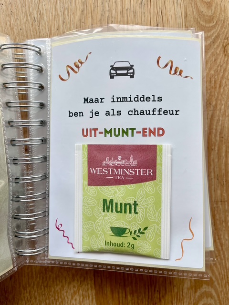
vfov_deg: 67.3
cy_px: 152
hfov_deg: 53.1
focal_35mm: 26
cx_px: 114
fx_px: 229
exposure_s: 1/121
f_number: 1.6
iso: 64
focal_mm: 5.1
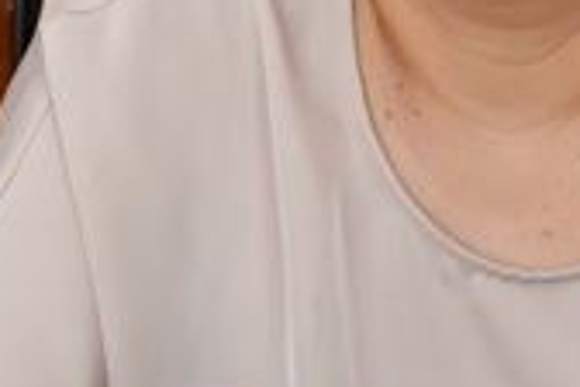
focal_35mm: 499
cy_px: 185
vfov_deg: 2.8
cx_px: 459
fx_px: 8039
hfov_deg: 4.1
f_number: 5
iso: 1000
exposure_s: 1/125
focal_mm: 70
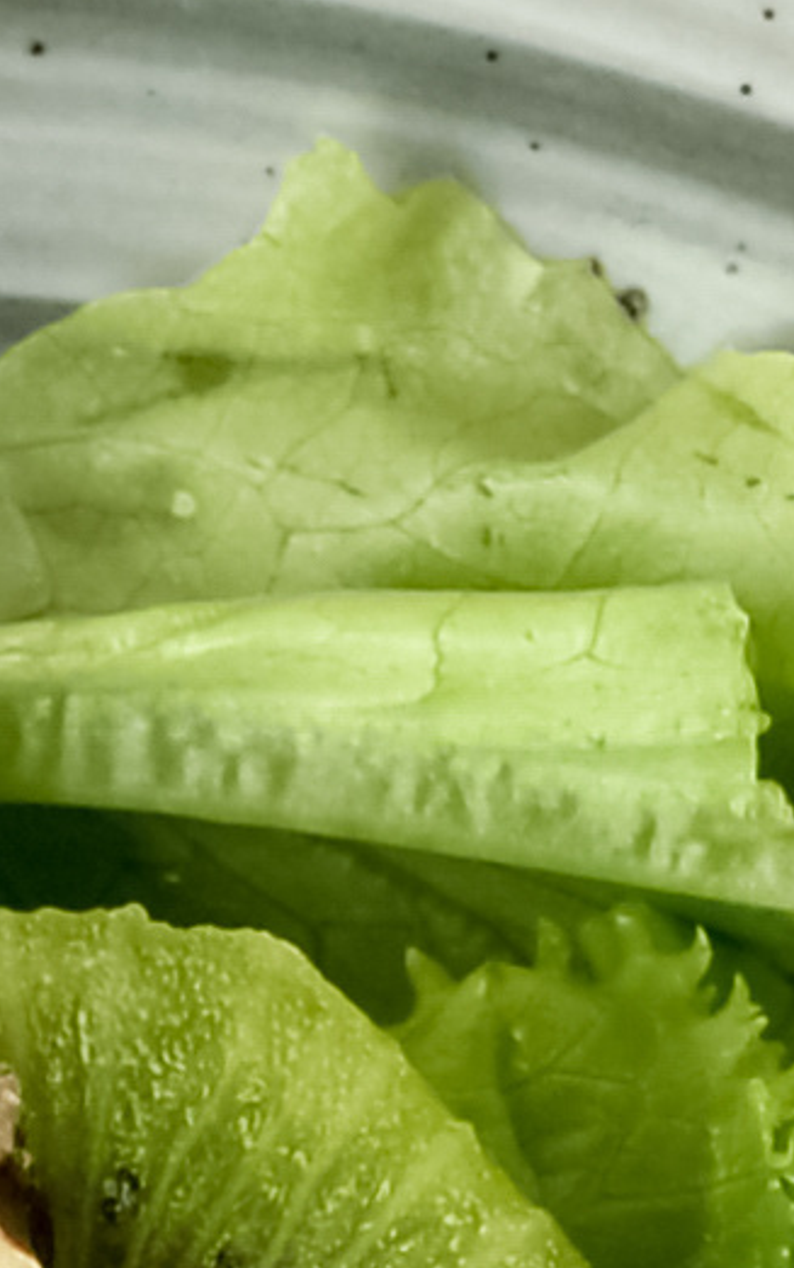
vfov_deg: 3.1
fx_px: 23539
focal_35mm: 681
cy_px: 2475
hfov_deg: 1.9
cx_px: -486
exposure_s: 1/160
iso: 250
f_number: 6.3
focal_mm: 58
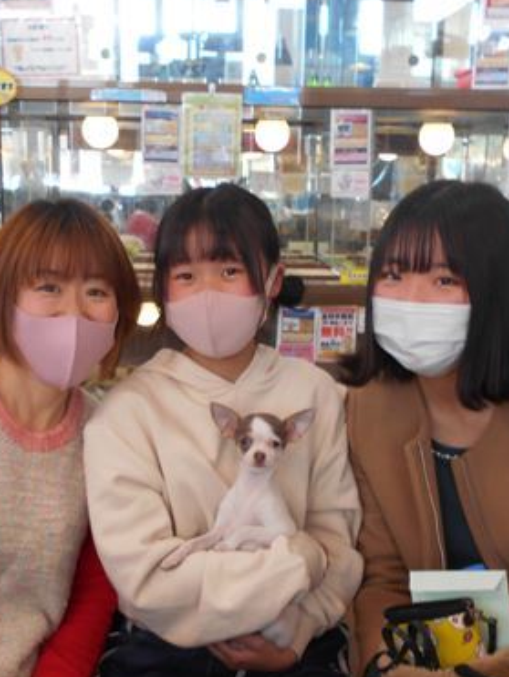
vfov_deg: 44.7
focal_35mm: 42
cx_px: 228
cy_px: 381
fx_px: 822
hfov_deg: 34.4
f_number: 3.2
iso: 110
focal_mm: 4.6
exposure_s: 1/30
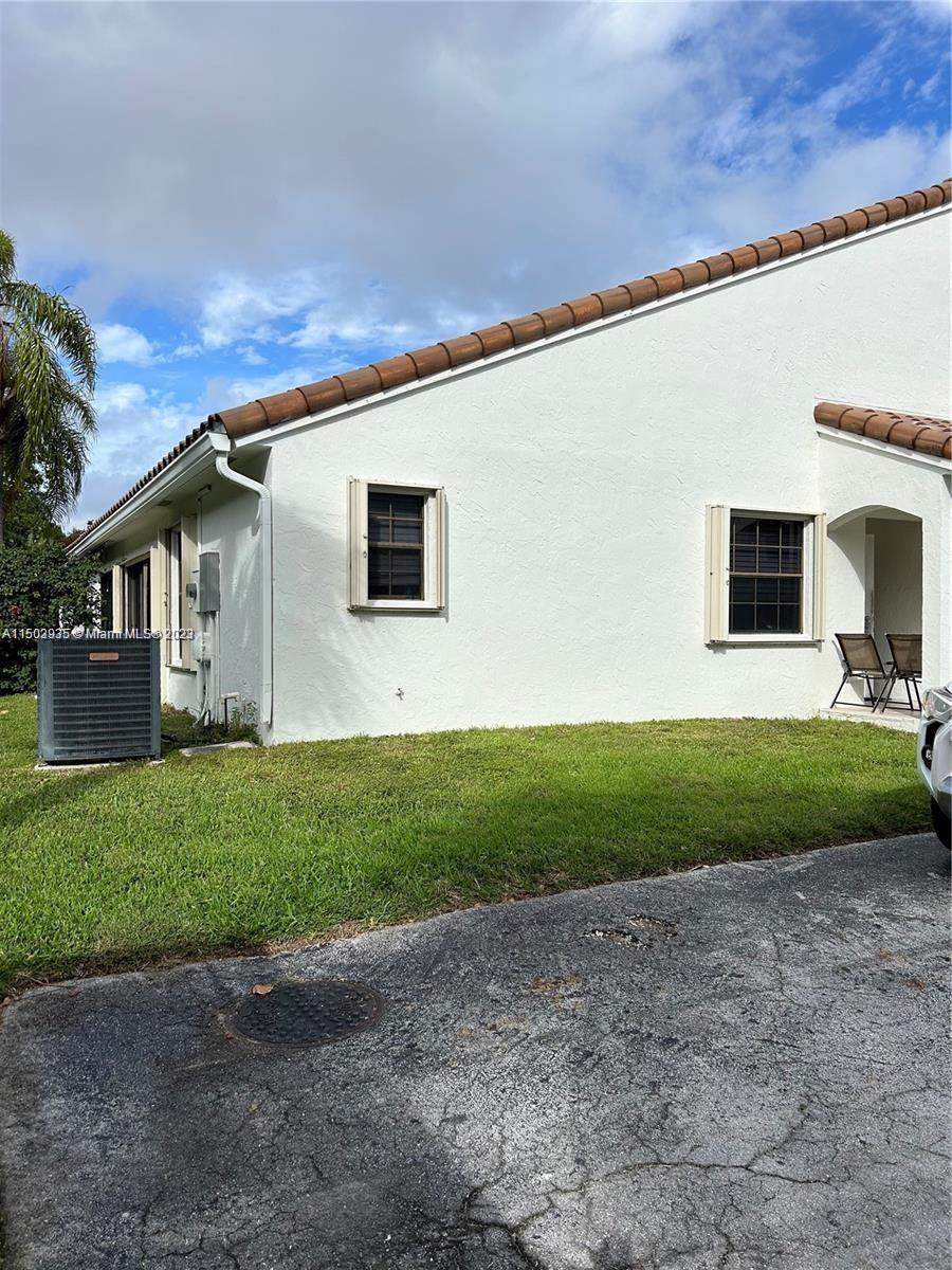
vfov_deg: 67.3
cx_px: 476
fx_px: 953
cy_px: 635
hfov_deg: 53.1
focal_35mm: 26
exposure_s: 1/6211
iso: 50
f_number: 1.5
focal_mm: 5.7
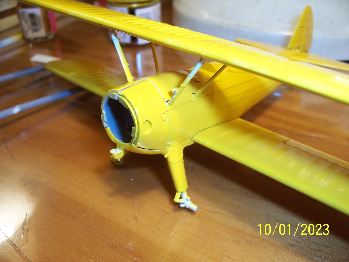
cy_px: 131
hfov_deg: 54.0
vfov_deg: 41.8
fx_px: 343
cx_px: 174
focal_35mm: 34
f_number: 2.7
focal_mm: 5.6
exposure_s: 1/60
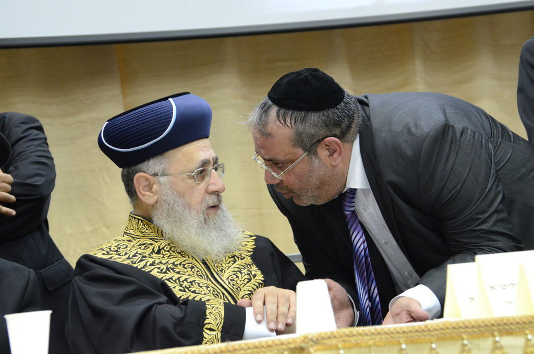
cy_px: 177
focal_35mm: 123
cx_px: 267
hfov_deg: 16.7
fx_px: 1821
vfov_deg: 11.1
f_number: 5.6
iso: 3200
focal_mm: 82
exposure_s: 1/80
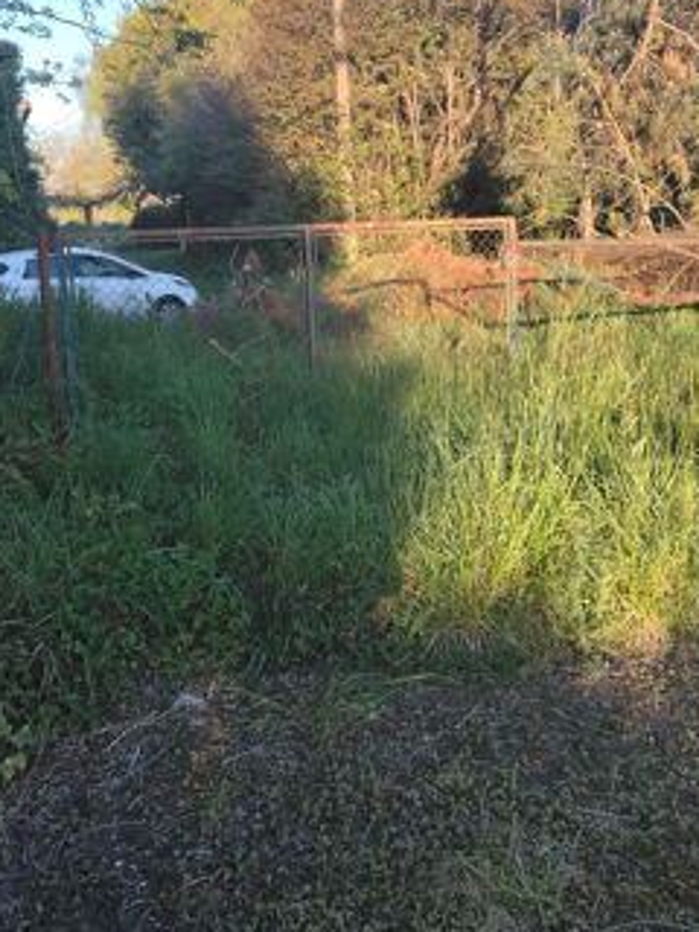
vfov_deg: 51.2
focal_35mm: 36
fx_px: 969
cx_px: 312
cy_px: 395
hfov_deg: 39.6
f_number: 1.8
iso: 100
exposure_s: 1/182
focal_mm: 4.05
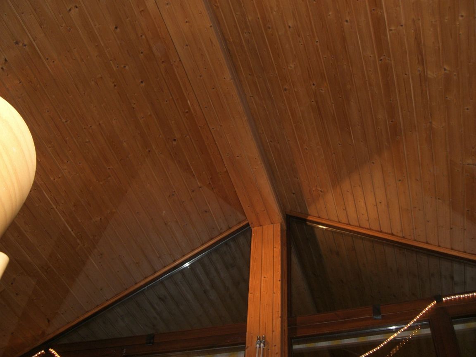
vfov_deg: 37.7
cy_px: 178
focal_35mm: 38
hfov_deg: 49.0
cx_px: 238
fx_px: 523
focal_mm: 6.2
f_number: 2.7
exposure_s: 1/60
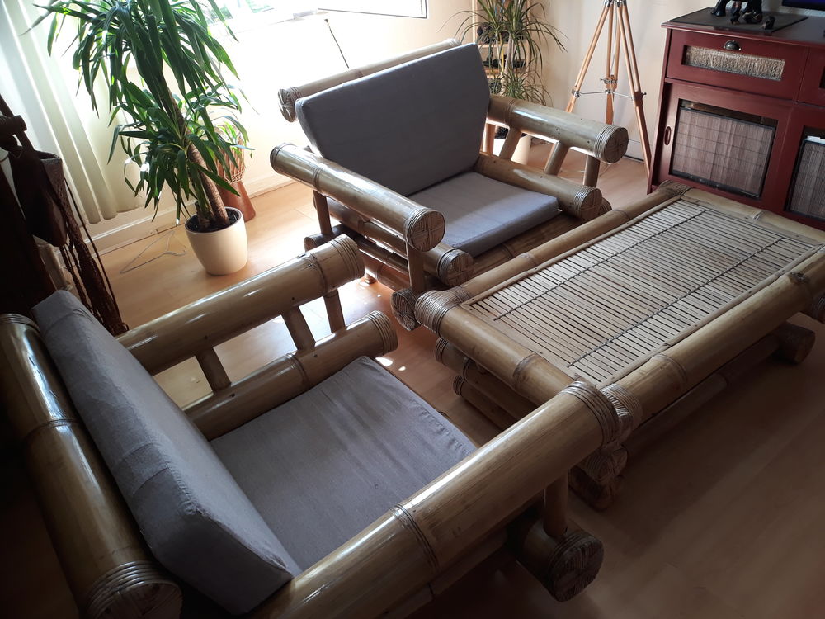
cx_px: 412
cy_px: 310
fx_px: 643
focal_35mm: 27
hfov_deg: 65.3
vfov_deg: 51.4
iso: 50
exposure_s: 1/50
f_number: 1.7
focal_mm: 3.71
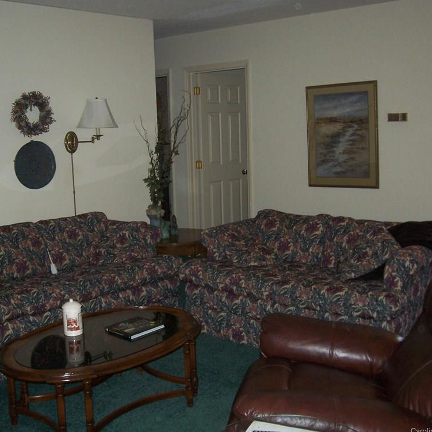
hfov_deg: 40.8
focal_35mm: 41
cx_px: 182
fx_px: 579
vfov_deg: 40.9
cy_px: 216
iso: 125
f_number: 2.7
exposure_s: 1/60
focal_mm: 5.6
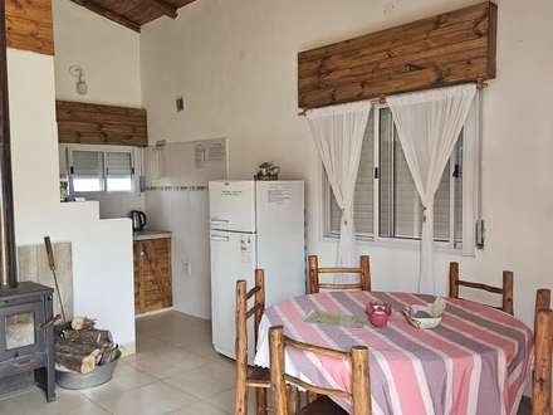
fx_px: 367
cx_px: 276
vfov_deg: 58.9
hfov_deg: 73.9
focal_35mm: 23
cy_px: 208
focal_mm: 6.3
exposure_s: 1/120
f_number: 1.7
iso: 200
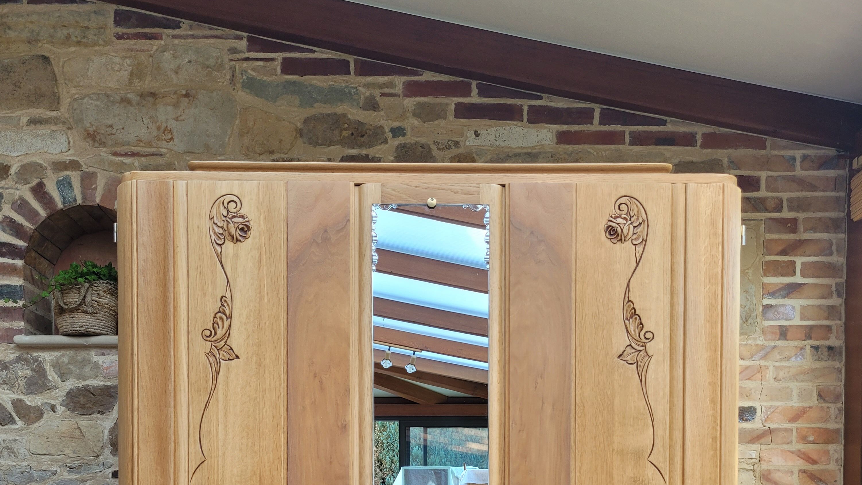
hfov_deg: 52.8
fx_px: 869
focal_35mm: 38
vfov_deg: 28.6
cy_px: 521
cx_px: 429
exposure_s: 1/100
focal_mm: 5.4
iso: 100
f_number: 1.8
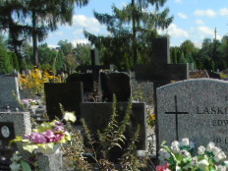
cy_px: 221
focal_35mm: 69
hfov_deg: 27.1
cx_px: 209
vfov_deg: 19.7
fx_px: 454
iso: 80
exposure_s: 1/800
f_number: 3.4
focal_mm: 4.4
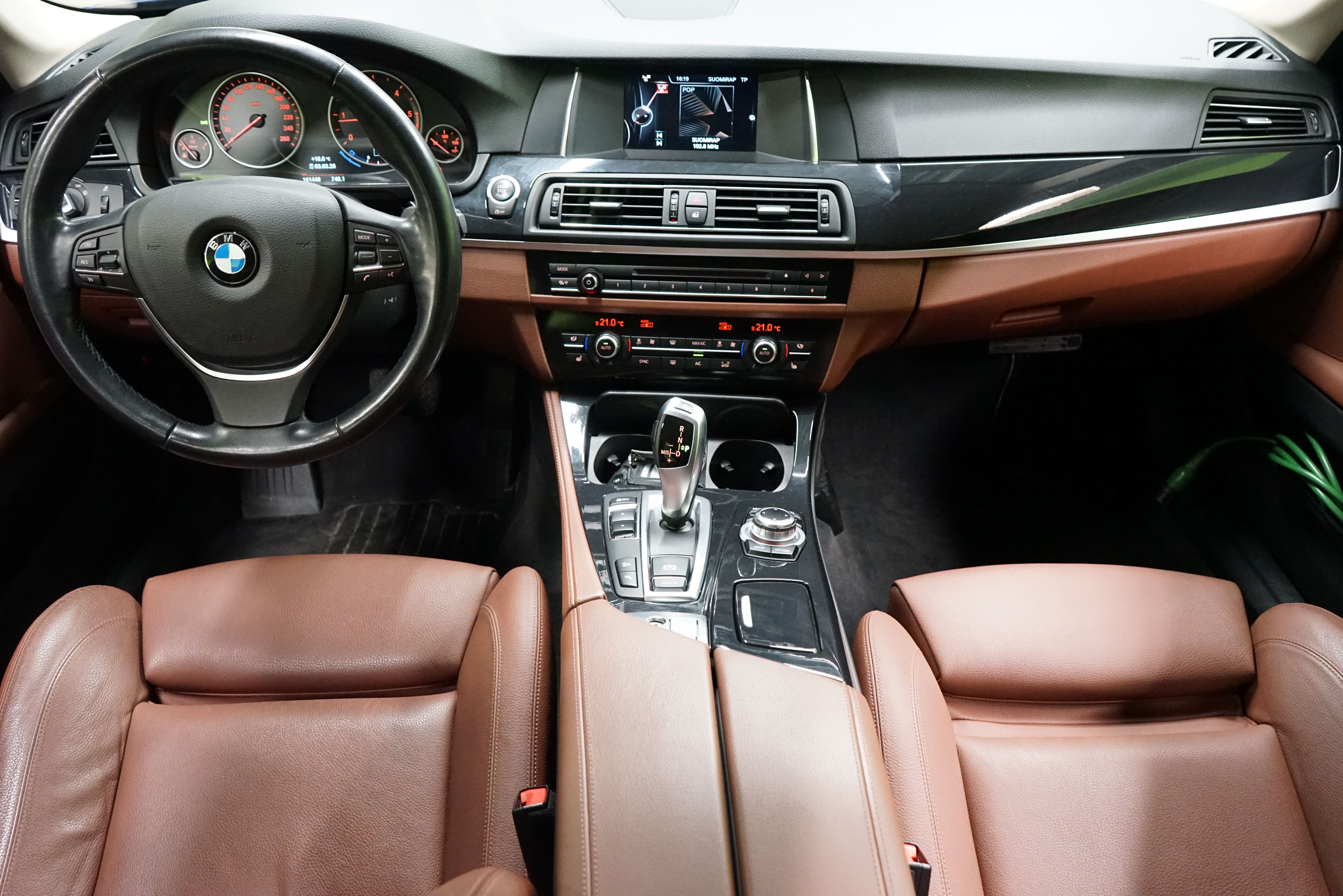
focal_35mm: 29
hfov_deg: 63.7
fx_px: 1082
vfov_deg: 45.0
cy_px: 448
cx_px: 672
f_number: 5
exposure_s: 1/50
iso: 6400
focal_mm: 29
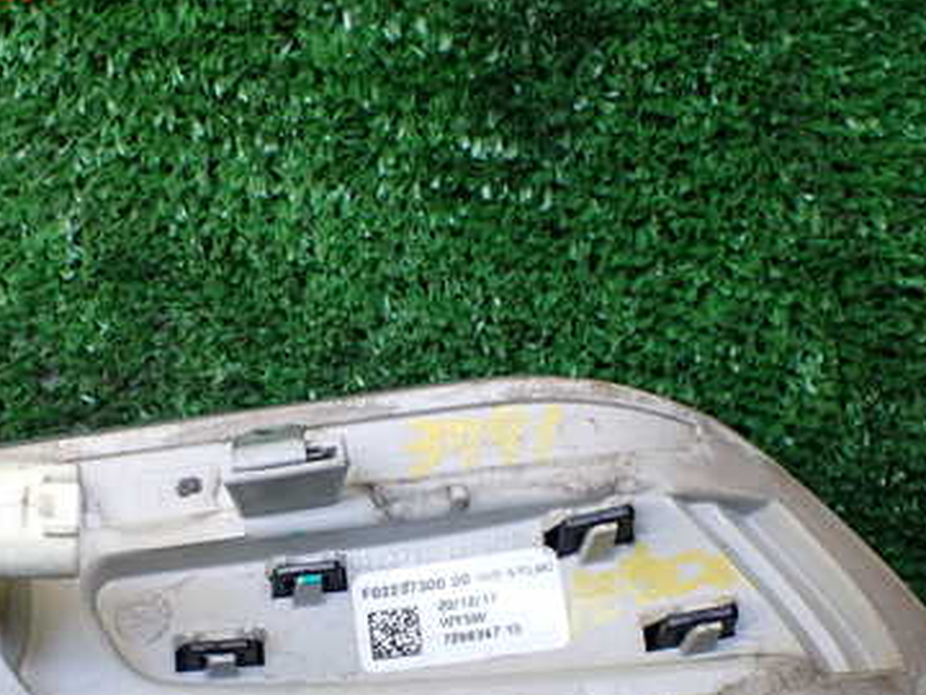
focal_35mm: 50
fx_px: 1338
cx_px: 337
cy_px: 530
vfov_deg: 28.6
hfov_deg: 37.9
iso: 250
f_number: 2.3
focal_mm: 5.4
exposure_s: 1/125
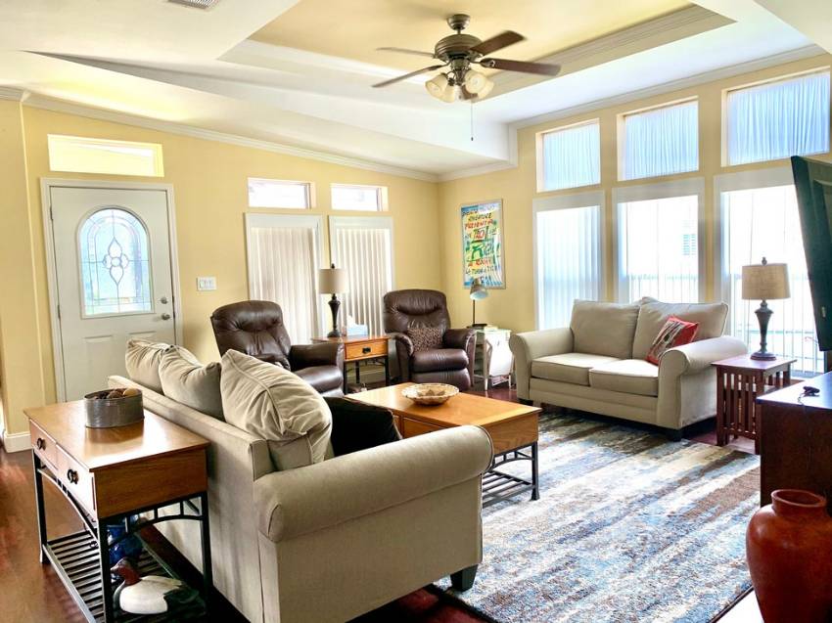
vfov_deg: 53.0
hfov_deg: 67.3
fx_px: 625
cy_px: 312
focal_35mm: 26
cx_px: 416
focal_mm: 4.25
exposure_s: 1/75
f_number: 1.8
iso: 100
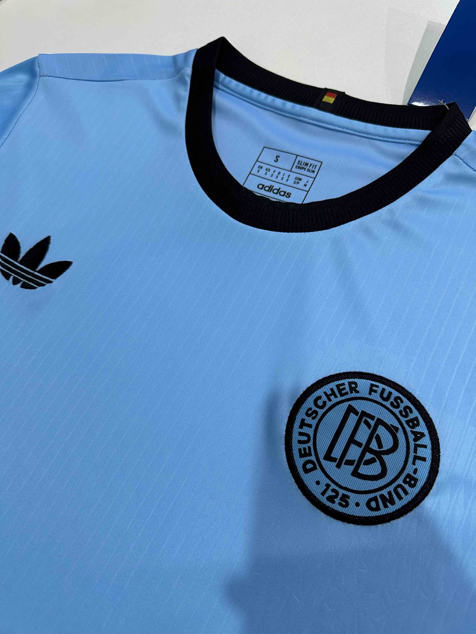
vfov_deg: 71.6
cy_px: 317
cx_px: 238
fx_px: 440
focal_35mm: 24
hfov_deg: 56.8
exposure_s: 1/50
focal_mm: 6.86
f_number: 1.78
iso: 200
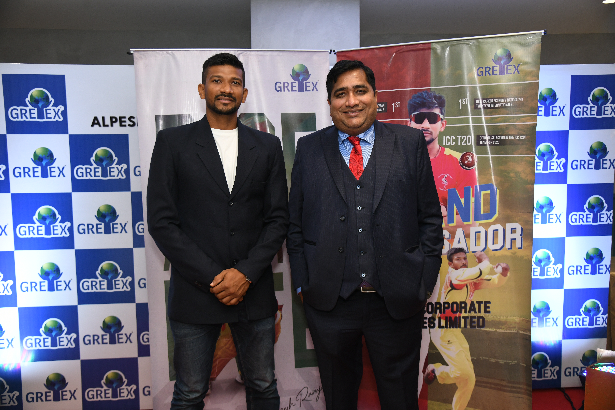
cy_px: 205
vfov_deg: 41.1
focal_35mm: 32
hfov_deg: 58.7
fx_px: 547
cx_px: 308
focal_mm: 32
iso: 1250
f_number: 4.5
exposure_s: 1/160
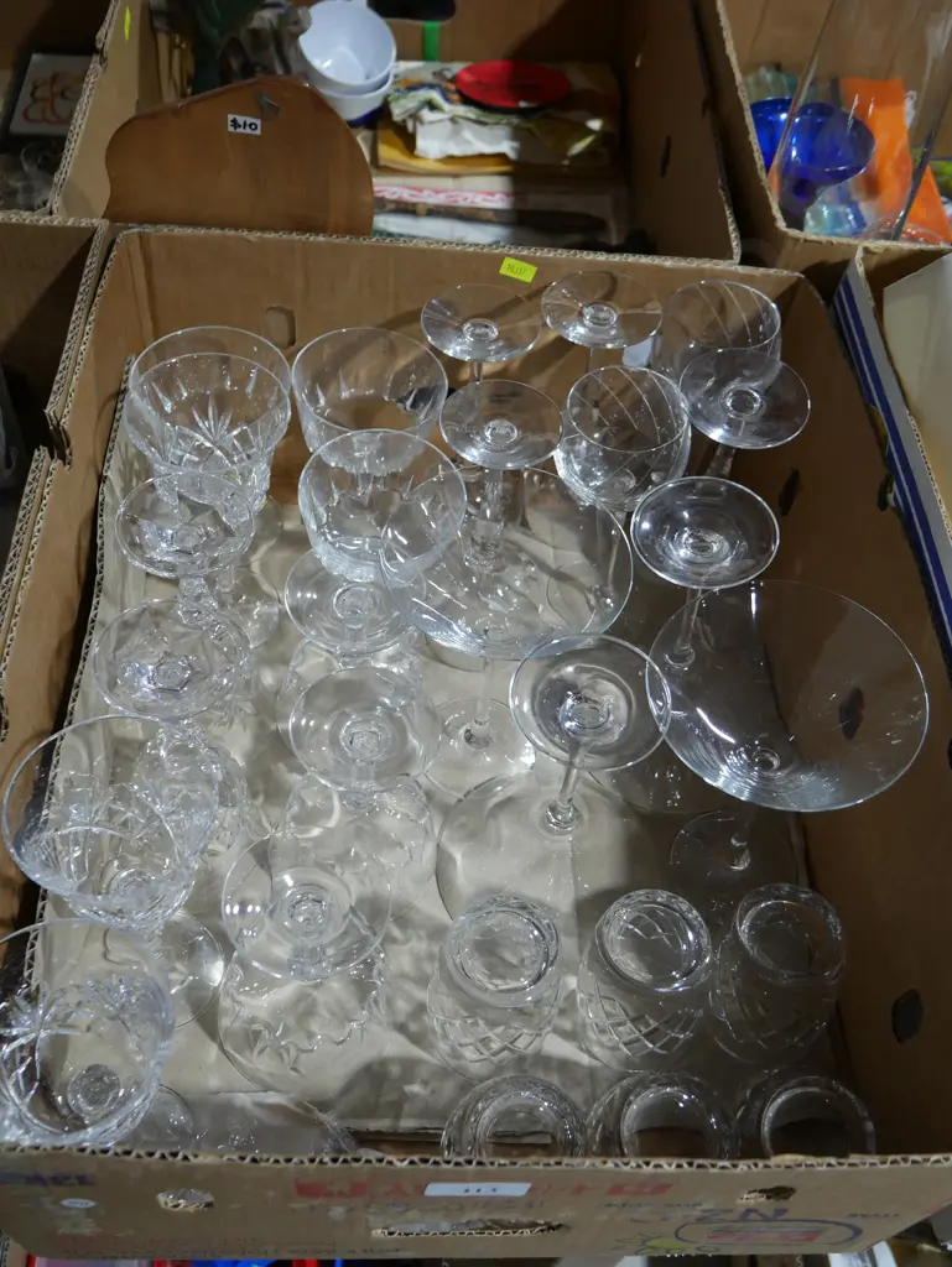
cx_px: 476
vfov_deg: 53.9
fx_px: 1246
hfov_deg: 41.8
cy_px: 634
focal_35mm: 34
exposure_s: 1/60
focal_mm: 17
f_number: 4
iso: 400
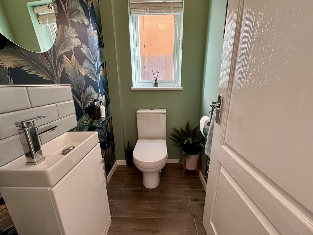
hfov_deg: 102.1
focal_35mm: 14
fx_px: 127
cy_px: 118
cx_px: 156
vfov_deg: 85.7
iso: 320
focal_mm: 2.22
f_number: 2.2
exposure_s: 1/92
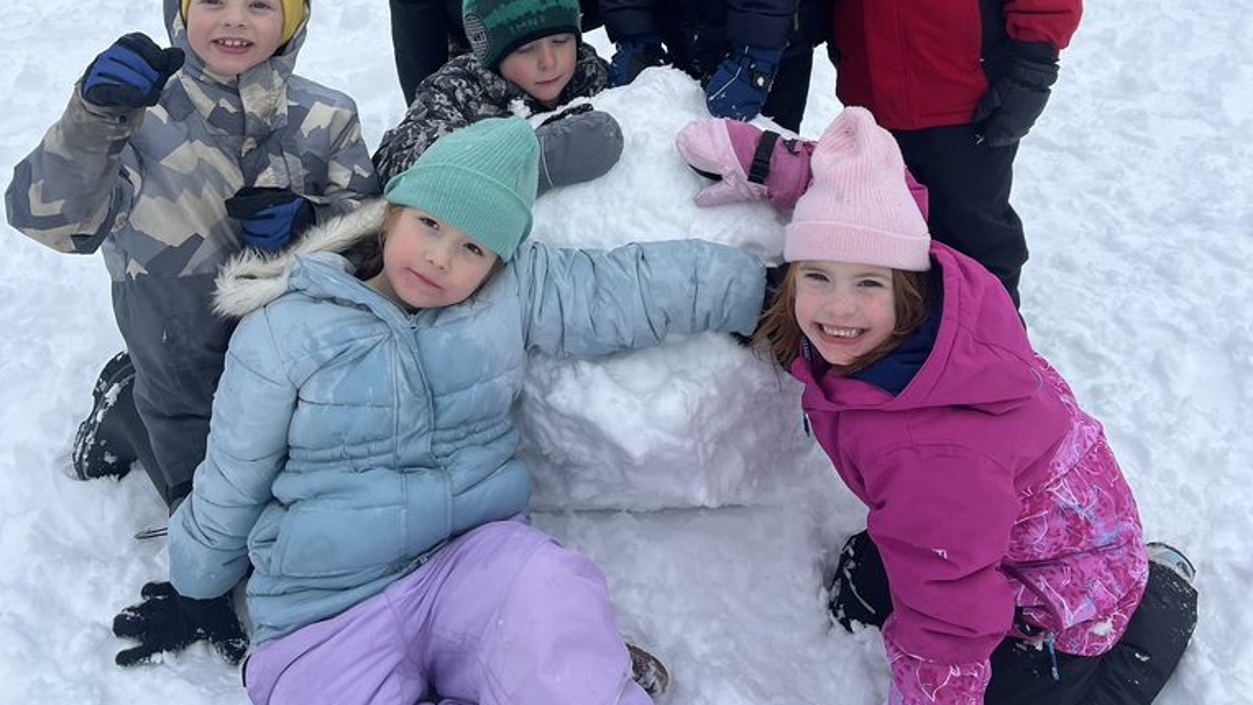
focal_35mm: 38
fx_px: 1262
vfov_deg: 29.1
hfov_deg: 52.8
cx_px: 627
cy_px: -7
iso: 50
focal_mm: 5.1
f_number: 1.6
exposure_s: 1/1802
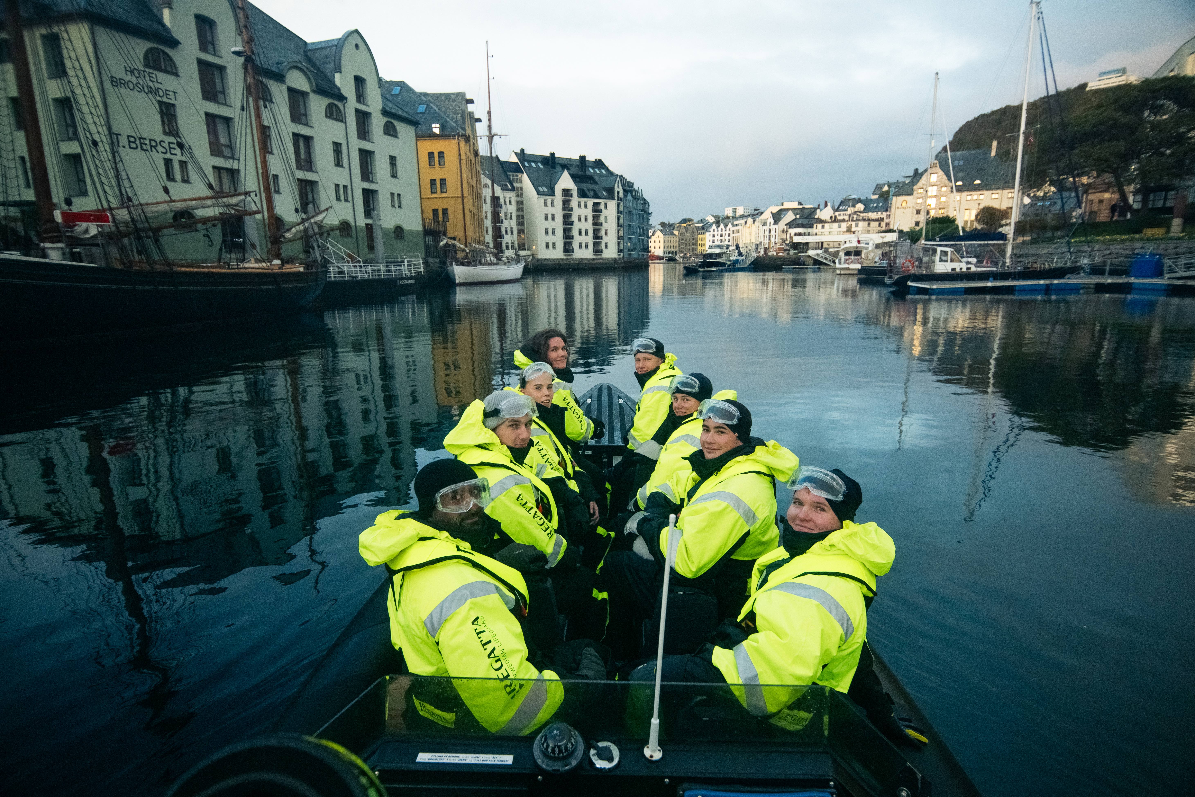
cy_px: 398
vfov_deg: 70.4
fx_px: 564
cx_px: 598
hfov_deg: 93.3
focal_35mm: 17
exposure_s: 1/640
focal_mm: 17
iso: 4000
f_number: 5
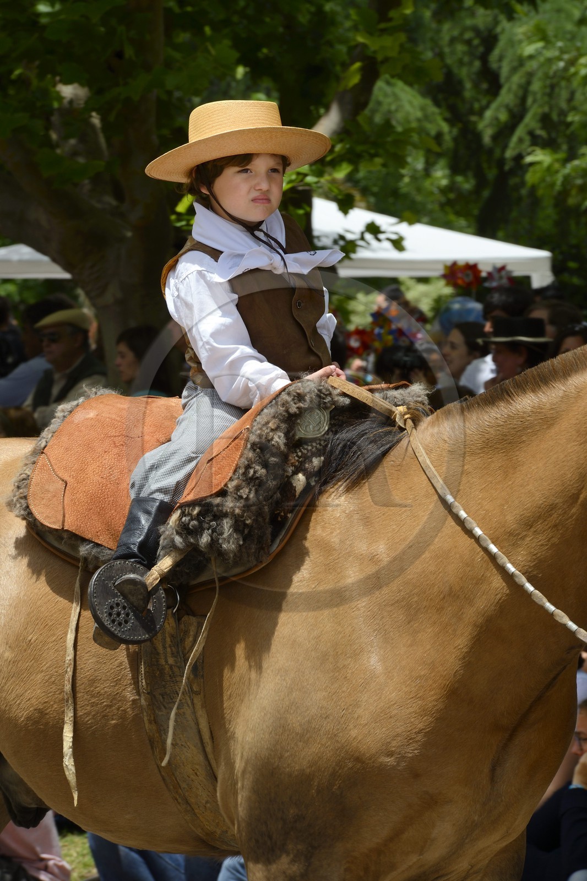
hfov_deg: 6.9
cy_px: 440
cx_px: 294
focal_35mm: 200
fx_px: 4893
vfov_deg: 10.3
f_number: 14
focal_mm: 200
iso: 400
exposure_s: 1/250
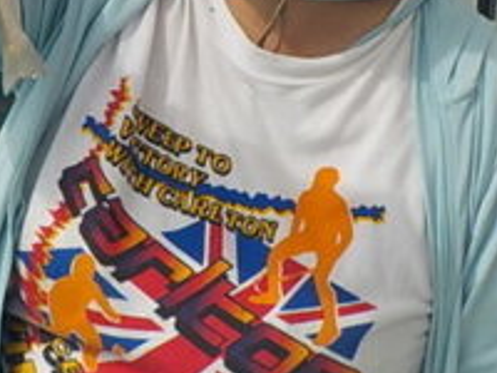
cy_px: 5
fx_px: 1378
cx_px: 142
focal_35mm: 96
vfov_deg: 15.1
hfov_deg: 20.3
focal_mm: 4.1
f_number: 6.6
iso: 125
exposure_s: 1/640
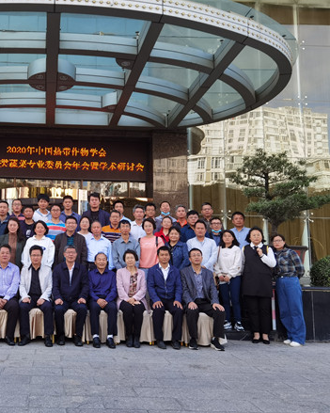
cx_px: 55
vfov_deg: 50.3
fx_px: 440
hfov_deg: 39.2
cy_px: 205
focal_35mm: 36
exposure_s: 1/597
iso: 50
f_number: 1.9
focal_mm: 6.71
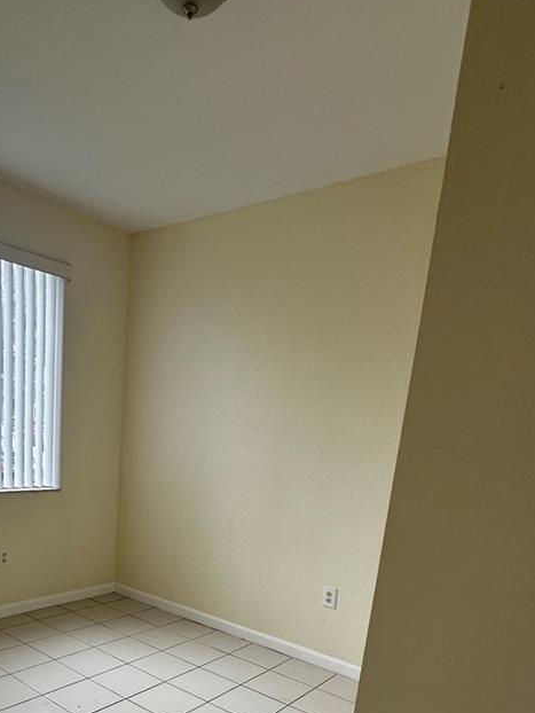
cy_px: 564
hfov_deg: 50.1
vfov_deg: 60.4
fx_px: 556
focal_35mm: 27
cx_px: 160
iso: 64
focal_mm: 2.22
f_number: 2.2
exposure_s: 1/120
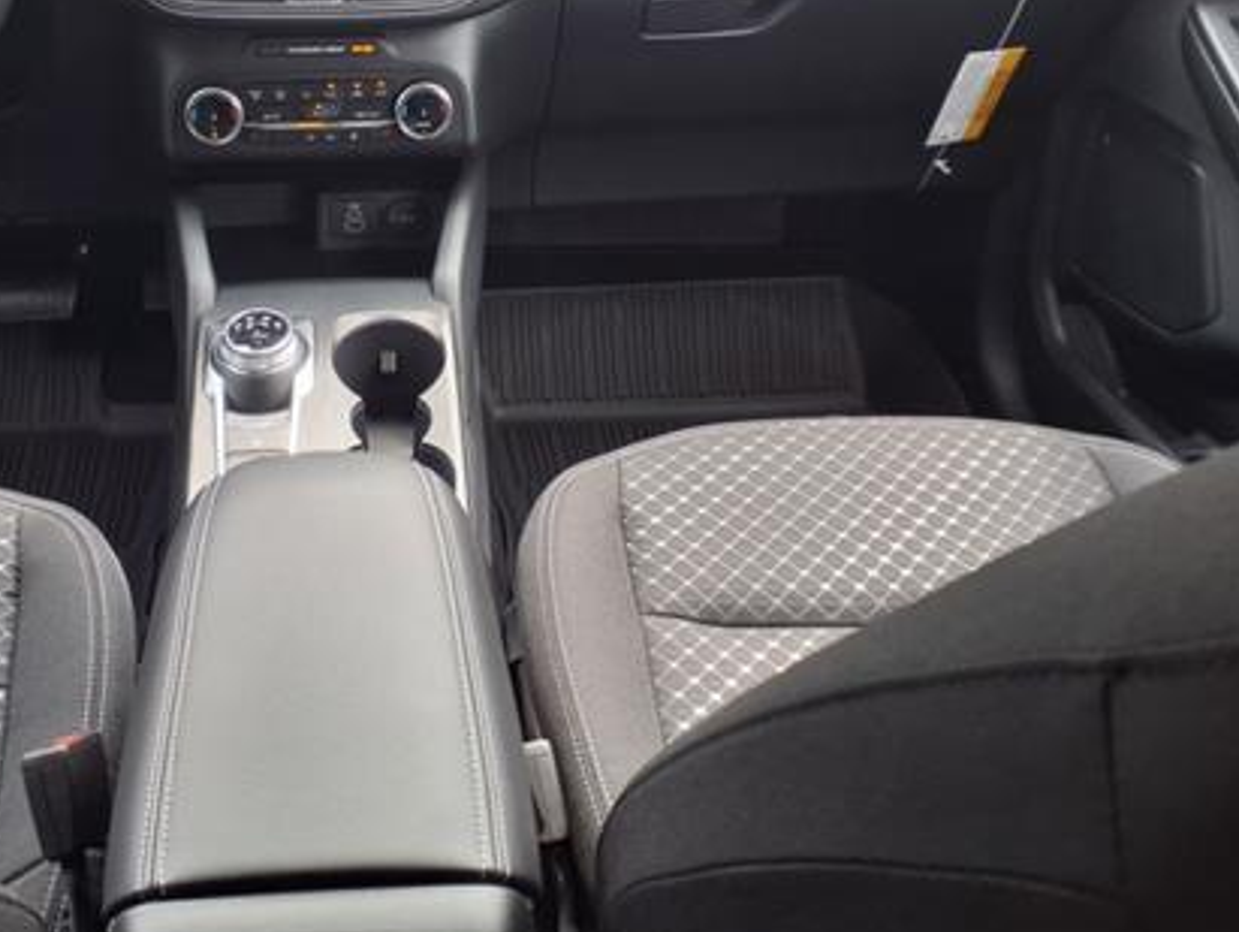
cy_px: 302
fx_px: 1505
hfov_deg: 43.9
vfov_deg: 34.1
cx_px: 386
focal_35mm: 42
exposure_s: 1/127
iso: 40
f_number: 1.9
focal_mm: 3.58
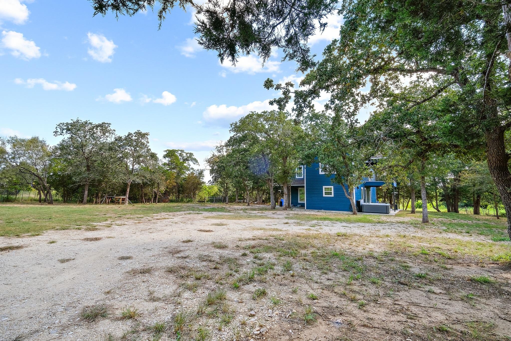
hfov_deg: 100.4
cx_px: 256
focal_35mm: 15
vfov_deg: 77.3
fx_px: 213
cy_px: 170
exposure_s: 1/60
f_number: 14
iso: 640
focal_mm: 10
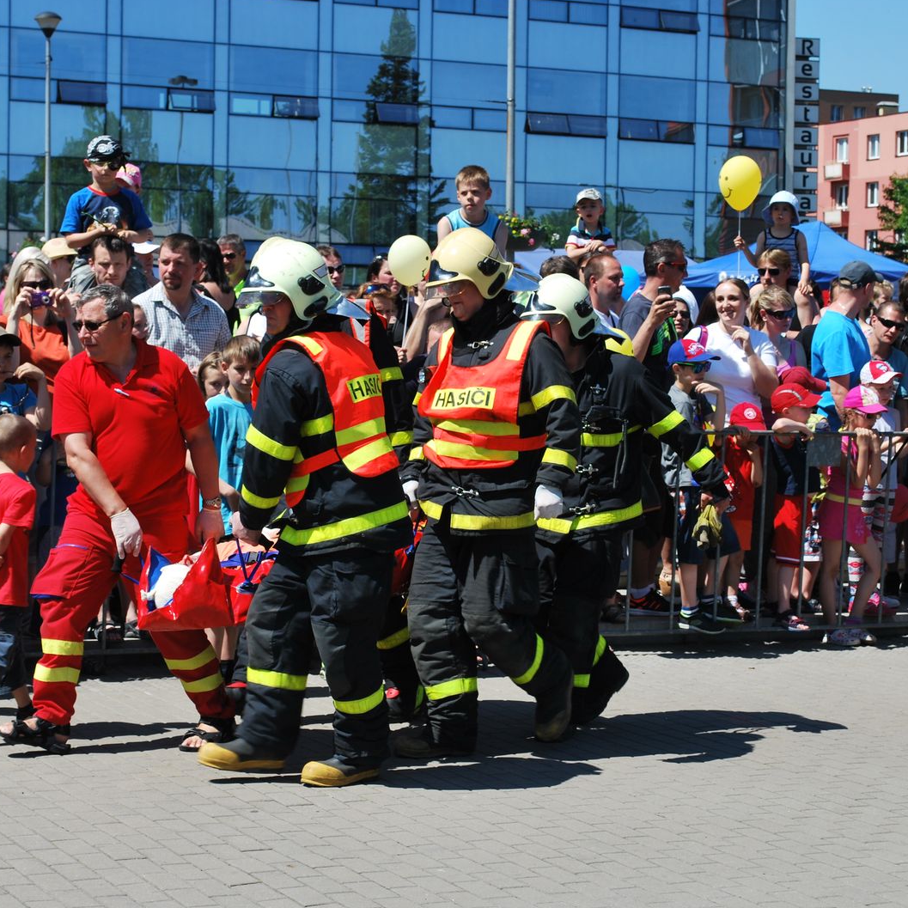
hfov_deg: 20.4
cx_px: 414
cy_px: 454
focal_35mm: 85
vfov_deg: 20.4
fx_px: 2523
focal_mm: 44
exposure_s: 1/250
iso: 100
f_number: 8
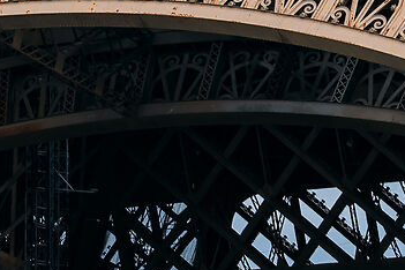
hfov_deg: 5.5
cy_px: -232
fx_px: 4230
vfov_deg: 3.6
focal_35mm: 376
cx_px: 198
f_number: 11
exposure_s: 1/50
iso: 64
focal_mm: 55
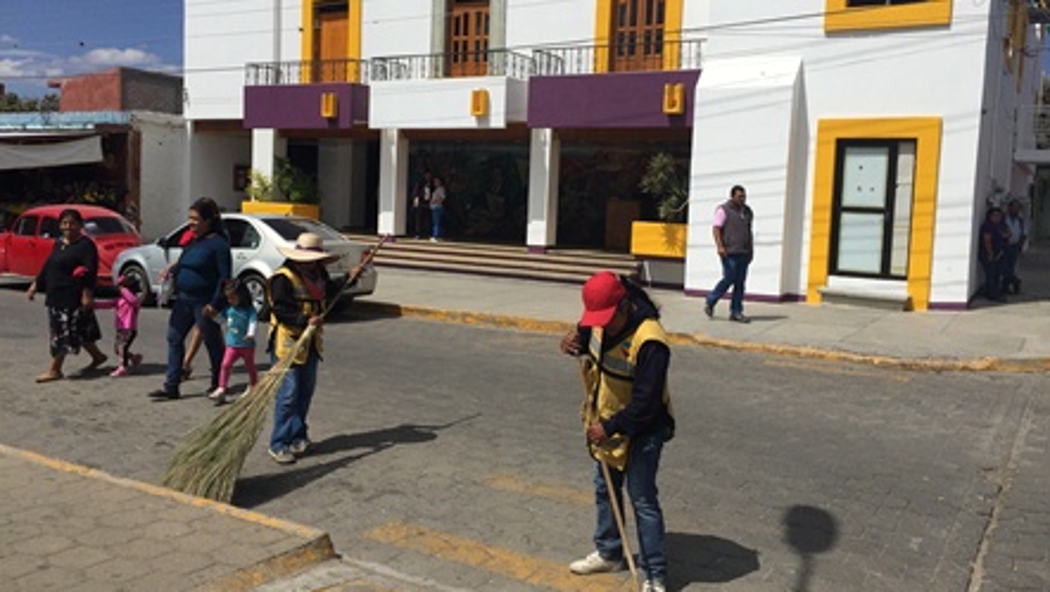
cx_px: 527
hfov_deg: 61.0
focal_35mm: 32
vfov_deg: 36.7
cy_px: 285
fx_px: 891
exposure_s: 1/6623
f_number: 2.2
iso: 32
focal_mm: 4.15
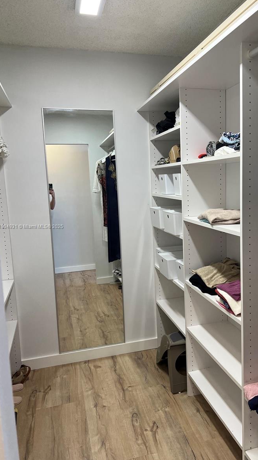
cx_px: 168
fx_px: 353
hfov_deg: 39.8
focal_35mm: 29
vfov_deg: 66.1
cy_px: 227
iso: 100
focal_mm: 5.7
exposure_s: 1/120
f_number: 1.5
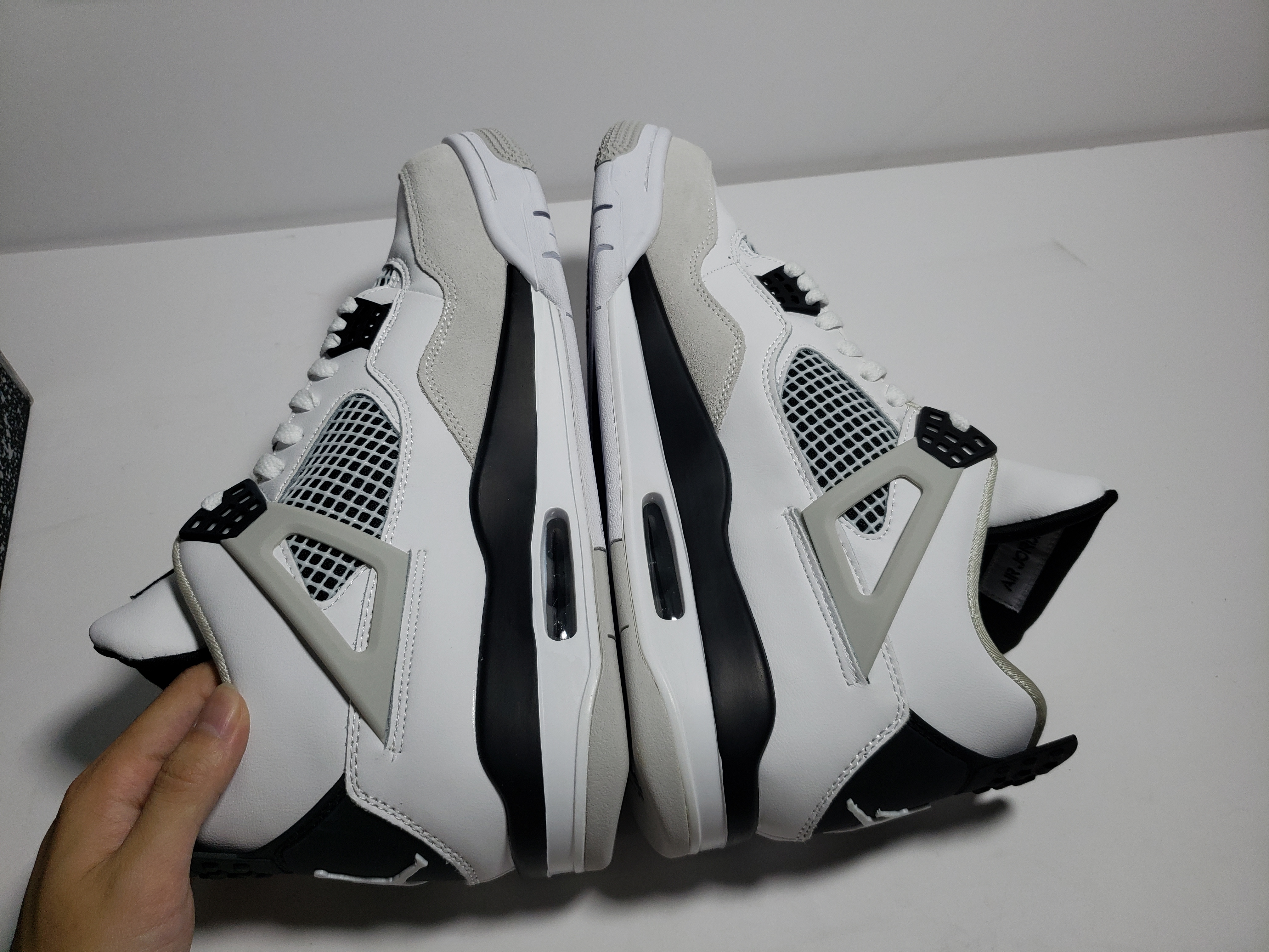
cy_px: 476
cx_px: 634
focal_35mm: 26
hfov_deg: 67.3
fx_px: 953
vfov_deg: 53.1
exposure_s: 1/997
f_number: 1.5
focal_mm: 4.3
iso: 50
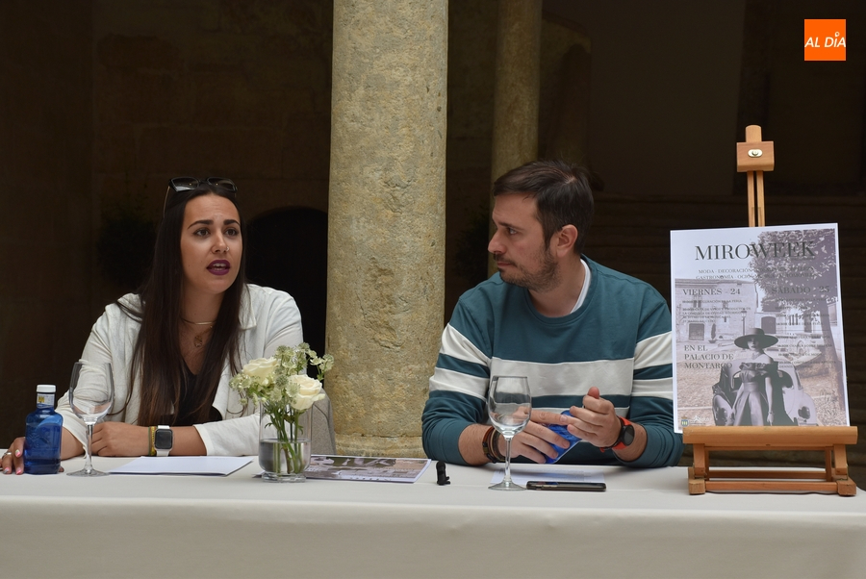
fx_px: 2023
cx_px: 433
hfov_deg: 24.2
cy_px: 290
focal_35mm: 84
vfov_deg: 16.3
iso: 250
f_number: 8
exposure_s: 1/250
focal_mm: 56
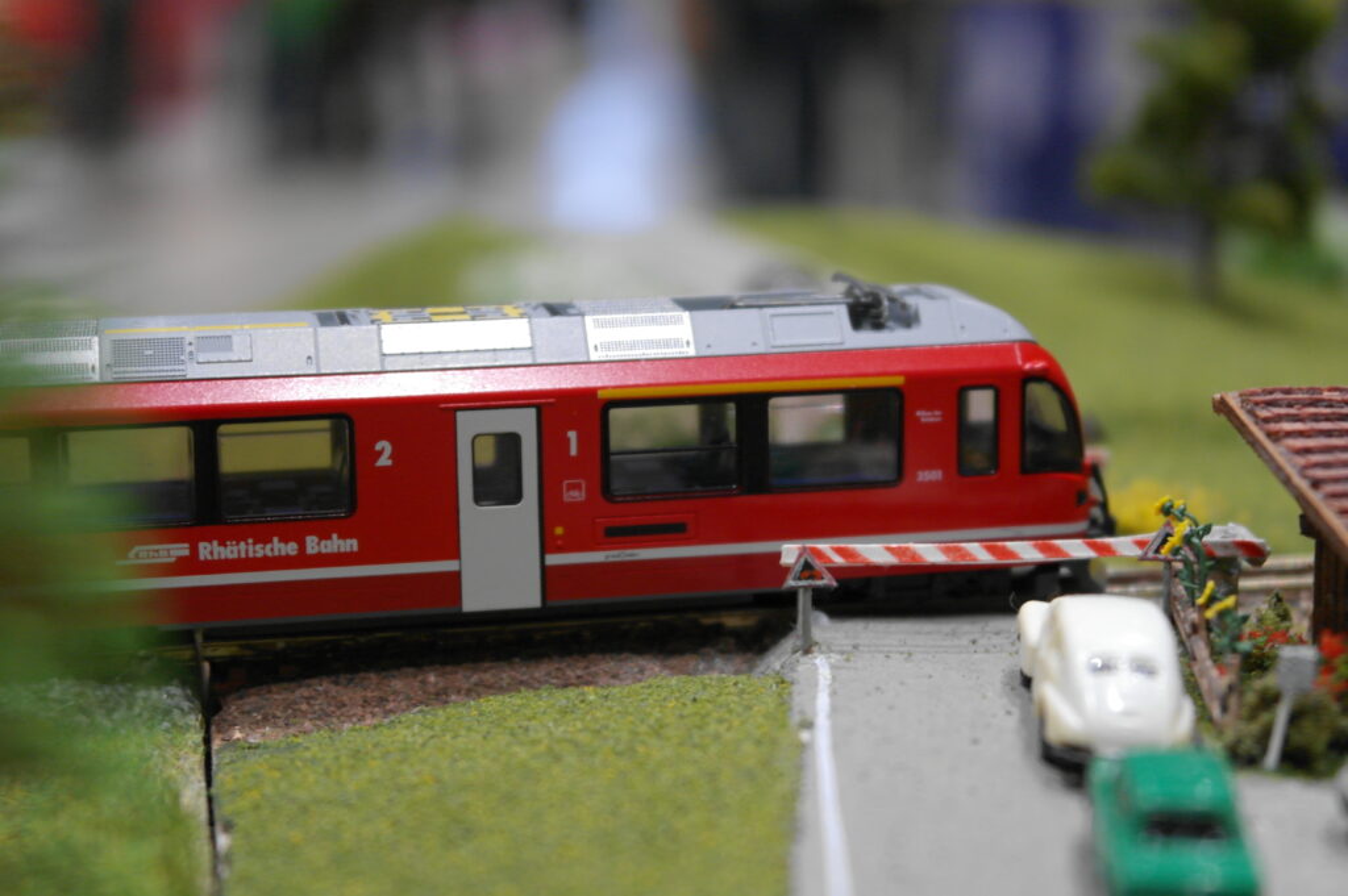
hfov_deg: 26.3
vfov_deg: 17.7
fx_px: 2881
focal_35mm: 77
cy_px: 448
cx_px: 674
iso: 800
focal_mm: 50
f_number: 5.6
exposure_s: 1/15
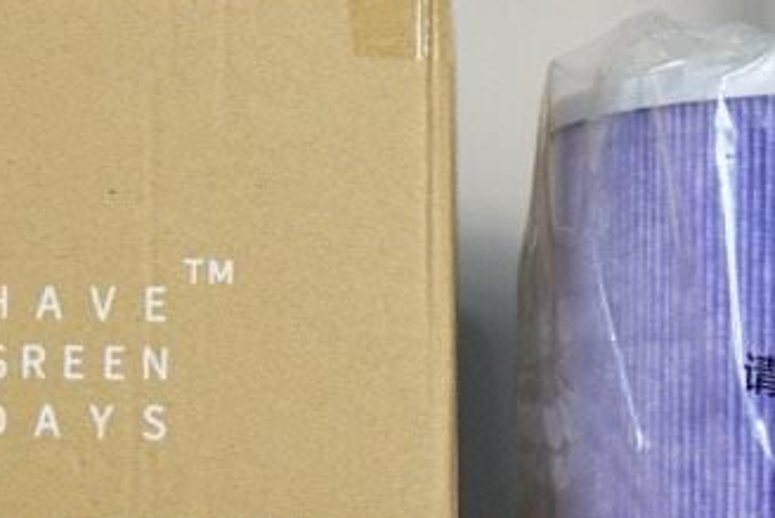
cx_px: 451
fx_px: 2950
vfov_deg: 9.9
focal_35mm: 137
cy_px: 582
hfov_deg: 15.0
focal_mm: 30
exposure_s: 1/160
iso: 640
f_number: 4
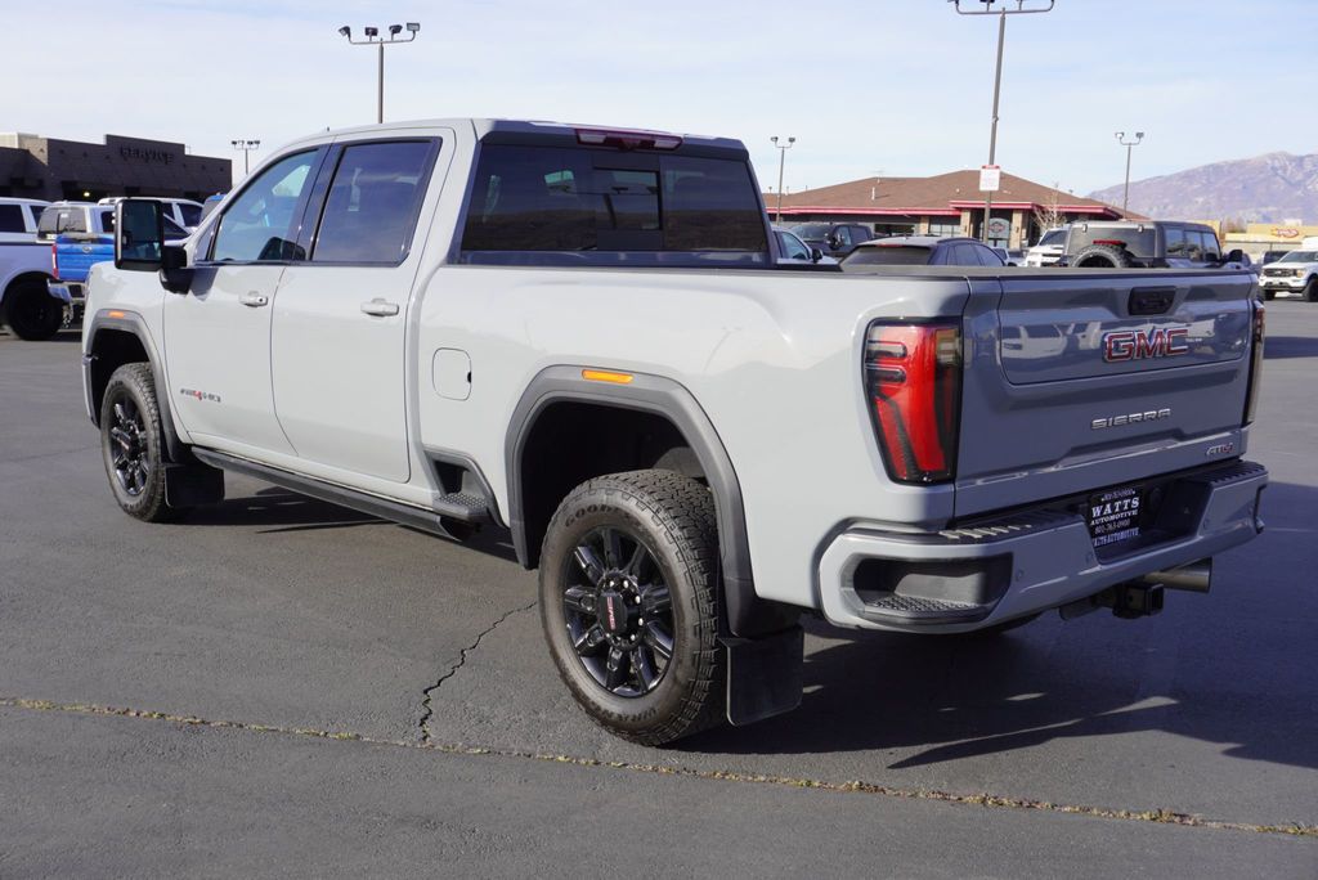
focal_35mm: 36
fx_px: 1319
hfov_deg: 53.1
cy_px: 440
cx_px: 659
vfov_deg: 36.9
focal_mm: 24
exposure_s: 1/125
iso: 100
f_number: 9
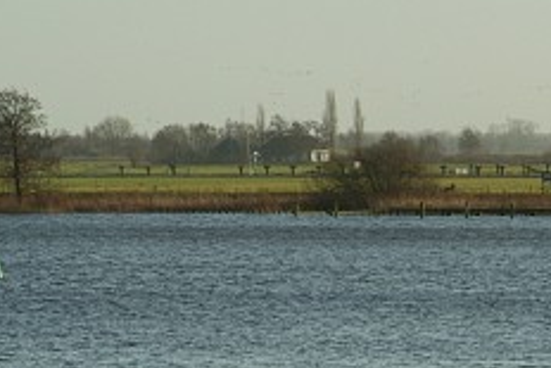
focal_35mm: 393
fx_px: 6019
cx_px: 290
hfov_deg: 5.2
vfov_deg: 3.5
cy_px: 156
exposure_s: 1/350
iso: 400
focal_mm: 135
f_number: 11
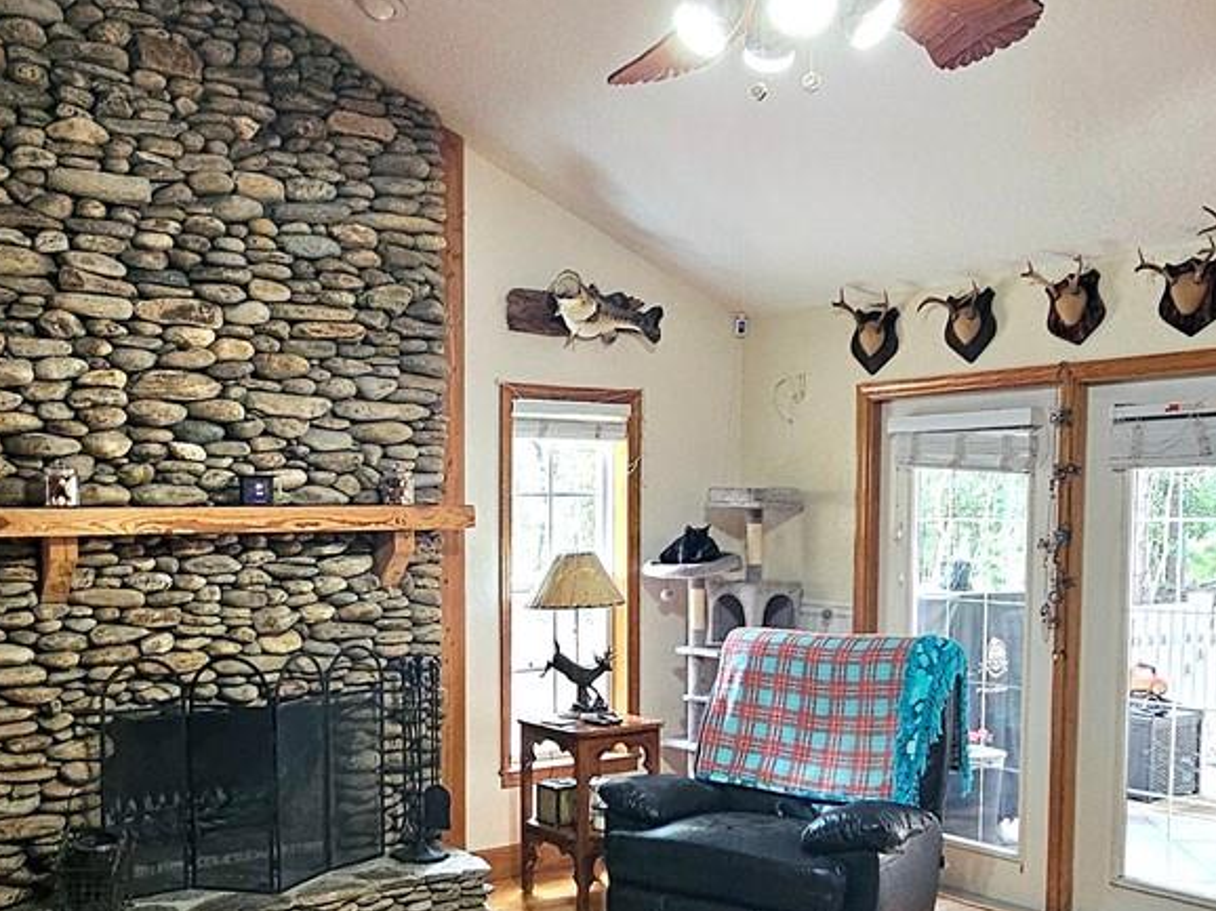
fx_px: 1264
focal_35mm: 36
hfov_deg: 51.2
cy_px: 640
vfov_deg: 39.0
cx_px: 509
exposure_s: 1/60.2
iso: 320
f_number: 2.2
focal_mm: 2.2
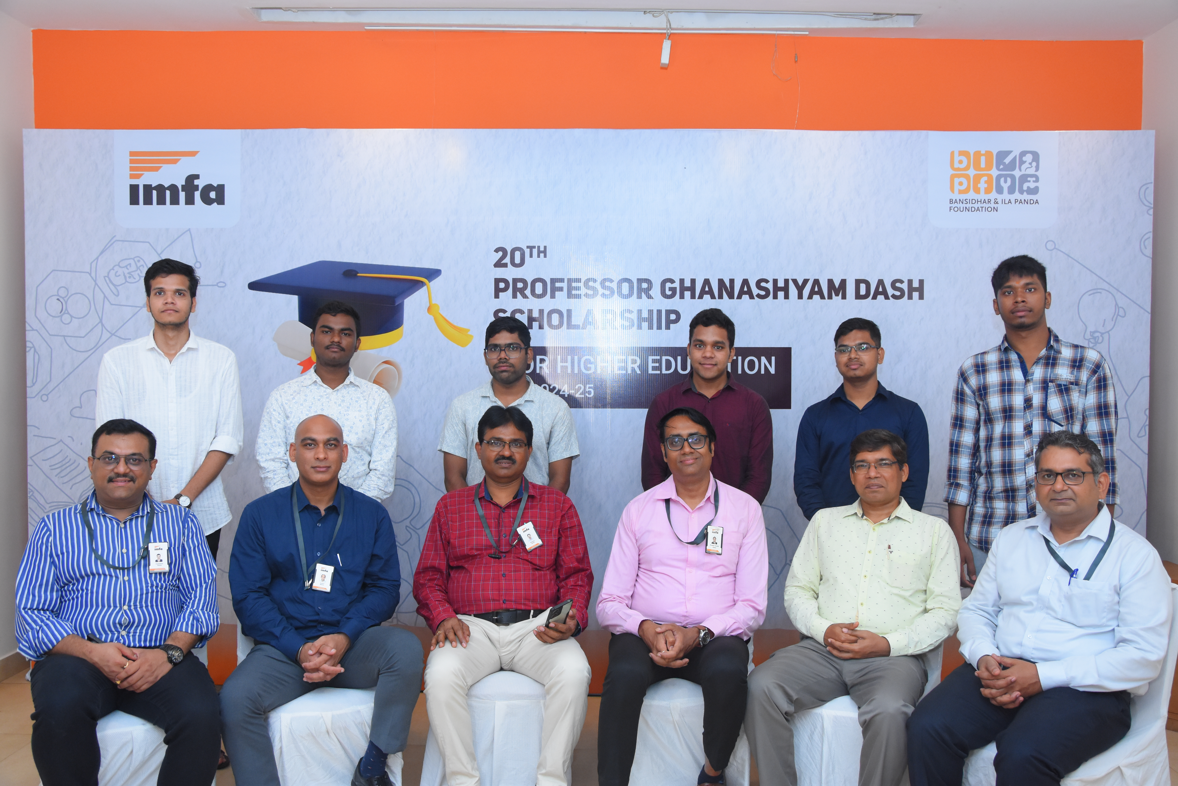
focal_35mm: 32
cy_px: 393
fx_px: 1031
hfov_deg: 59.5
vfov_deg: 41.7
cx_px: 589
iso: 1250
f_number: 5.6
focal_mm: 21
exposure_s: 1/160
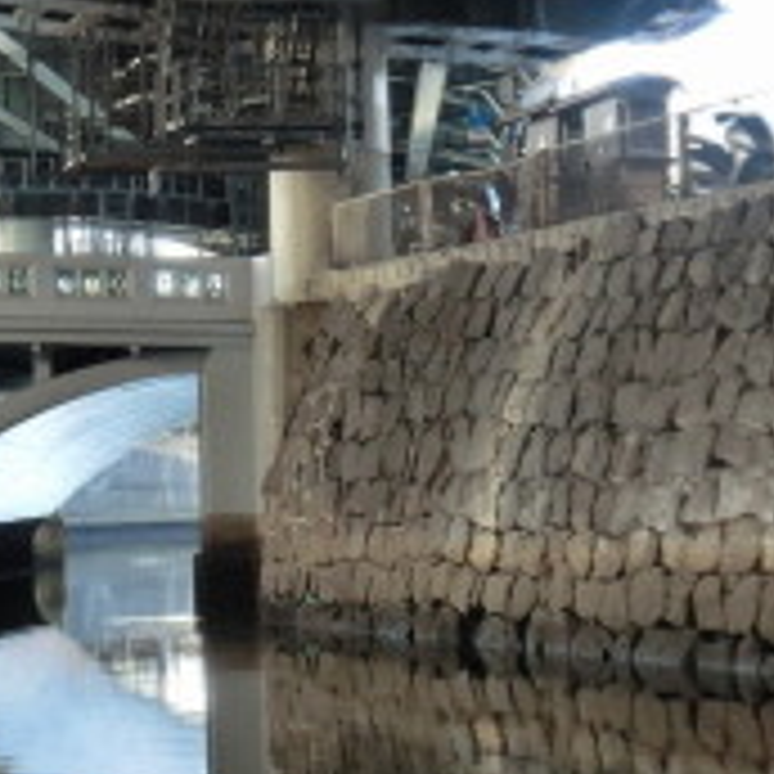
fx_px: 2859
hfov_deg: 15.3
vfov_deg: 15.4
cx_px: 130
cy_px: 529
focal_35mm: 113
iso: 125
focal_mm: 7.9
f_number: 3.4
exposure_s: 1/60
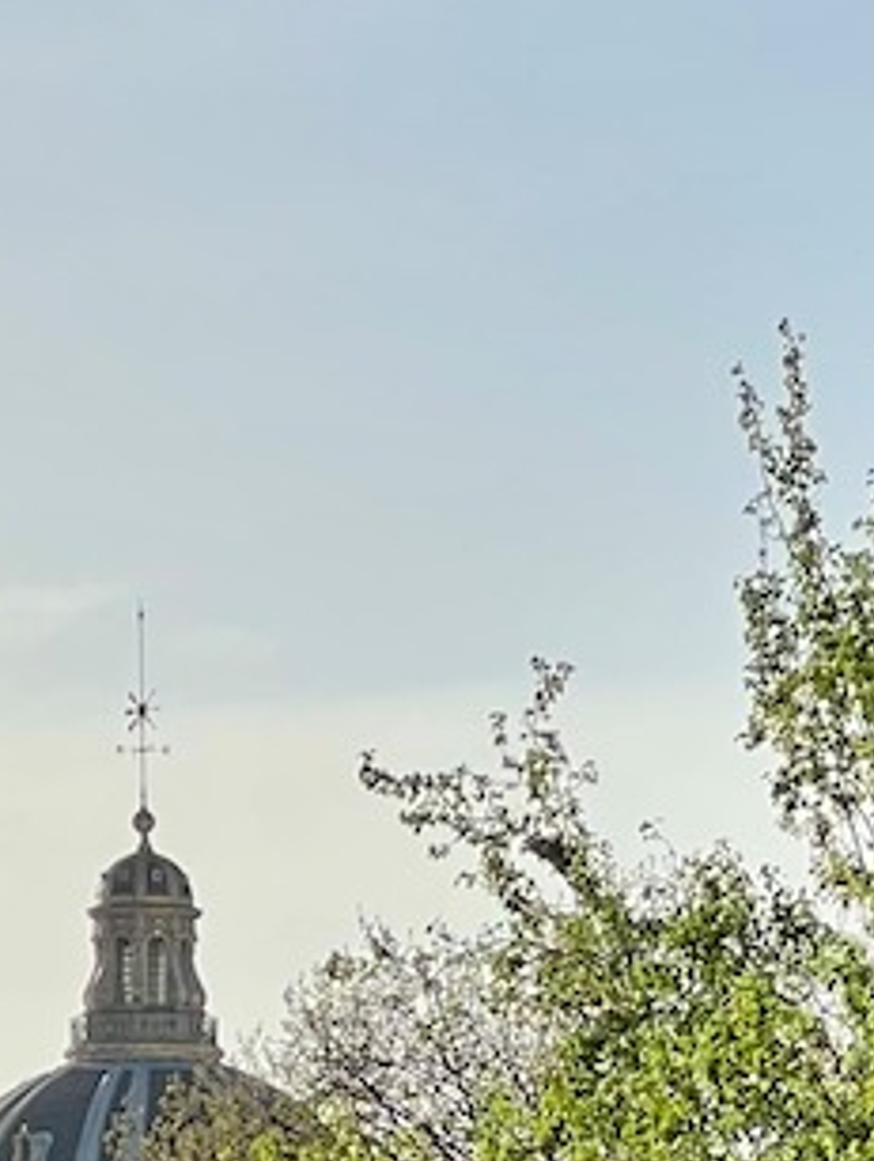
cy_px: 2226
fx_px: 11221
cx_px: 568
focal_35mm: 334
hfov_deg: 4.5
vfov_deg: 5.8
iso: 32
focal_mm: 9
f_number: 2.8
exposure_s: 1/1508
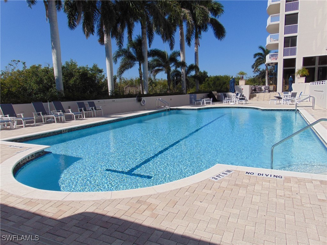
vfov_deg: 54.9
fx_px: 236
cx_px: 164
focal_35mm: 25
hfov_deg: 69.4
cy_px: 122
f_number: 7.7
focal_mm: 4.5
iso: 80
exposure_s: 1/500
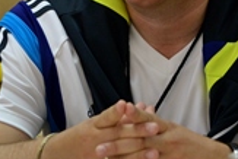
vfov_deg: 2.5
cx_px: 178
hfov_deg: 3.7
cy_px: 12
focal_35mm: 559
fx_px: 3701
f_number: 4.8
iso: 1400
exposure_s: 1/125
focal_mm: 135
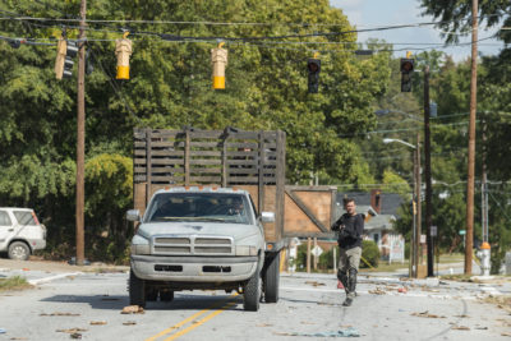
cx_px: 256
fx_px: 2698
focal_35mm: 190
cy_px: 170
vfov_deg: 7.2
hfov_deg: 10.8
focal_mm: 190
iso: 200
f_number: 4.5
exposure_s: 1/1600
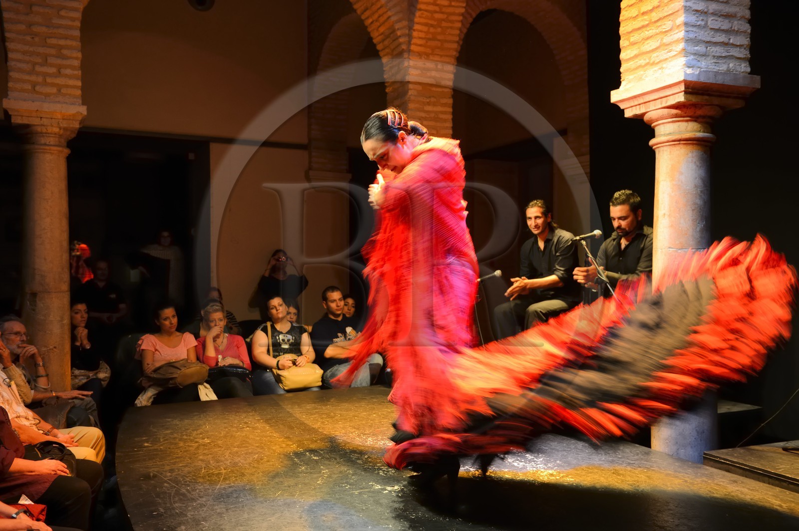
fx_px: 776
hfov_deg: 54.5
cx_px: 400
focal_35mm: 35
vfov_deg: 37.8
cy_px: 266
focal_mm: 35
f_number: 4
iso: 1600
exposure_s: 1/15
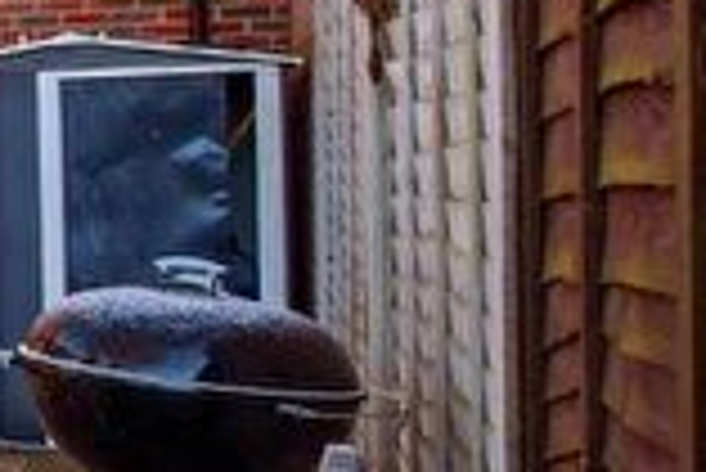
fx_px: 1315
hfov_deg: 17.8
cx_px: -778
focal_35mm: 67
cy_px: 47
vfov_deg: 20.0
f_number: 8
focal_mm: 10
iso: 250
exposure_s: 1/125
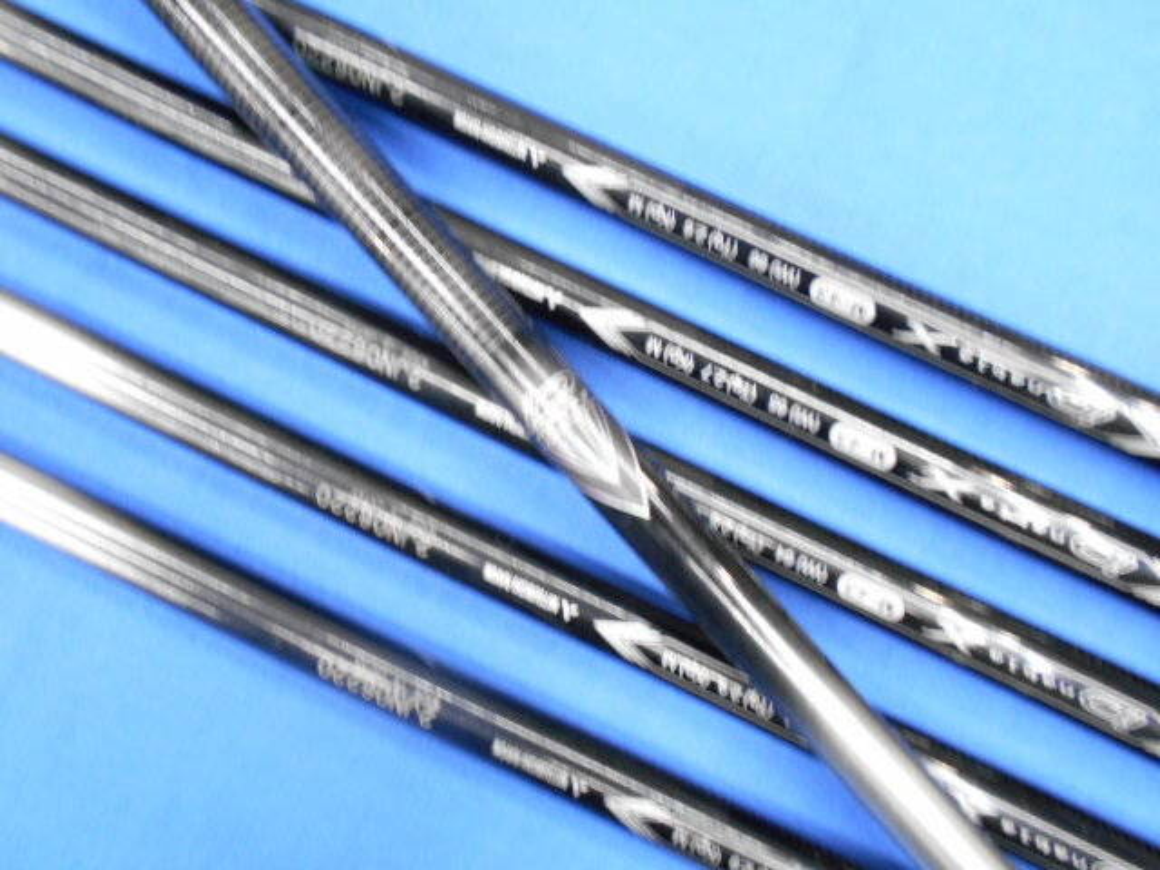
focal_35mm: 26
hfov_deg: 67.3
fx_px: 871
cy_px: 435
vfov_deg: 53.1
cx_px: 580
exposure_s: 1/13
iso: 400
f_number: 3.2
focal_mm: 4.6
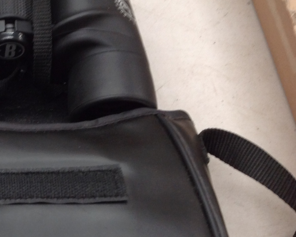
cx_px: -21
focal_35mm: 77
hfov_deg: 23.4
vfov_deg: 19.9
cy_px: 155
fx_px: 675
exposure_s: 1/15
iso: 80
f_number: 2.4
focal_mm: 4.28
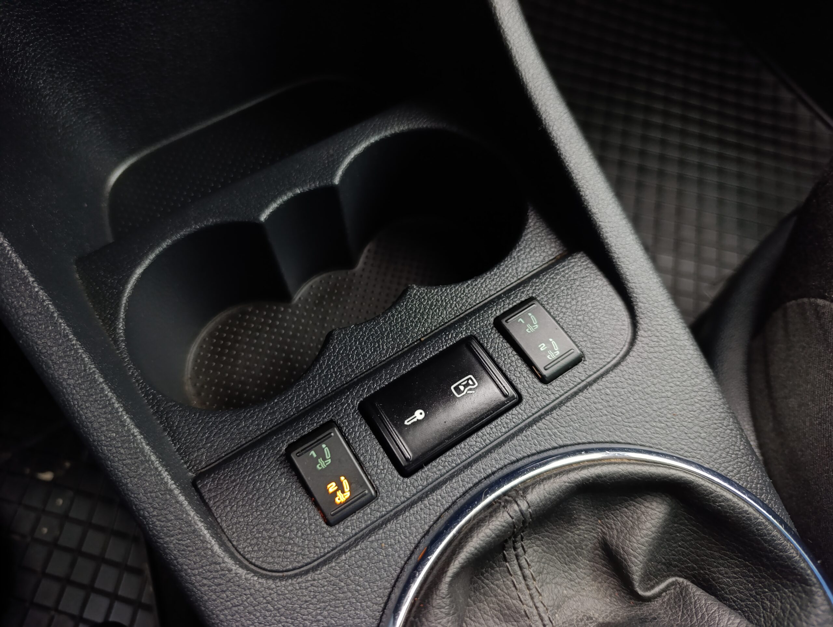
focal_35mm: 23
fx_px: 554
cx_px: 416
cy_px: 314
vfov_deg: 59.0
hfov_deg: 73.8
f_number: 1.6
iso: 800
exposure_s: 1/50
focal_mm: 6.14
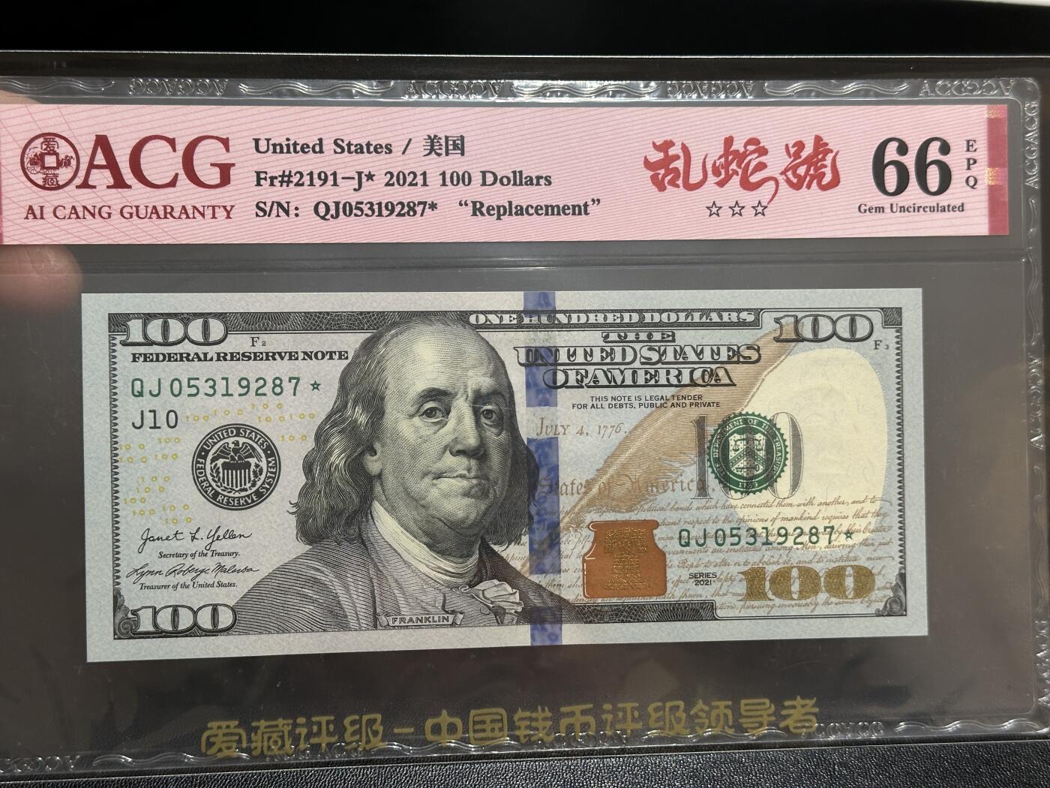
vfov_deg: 30.3
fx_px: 1456
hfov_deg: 39.7
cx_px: 525
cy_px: 394
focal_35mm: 48
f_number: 1.78
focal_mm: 6.86
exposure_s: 1/50
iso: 100
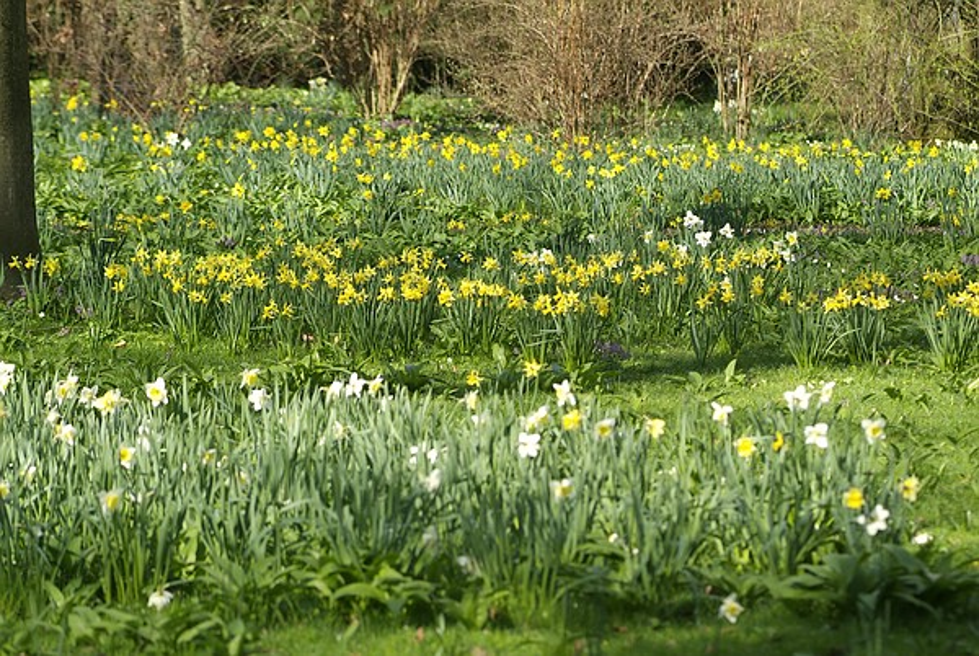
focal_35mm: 165
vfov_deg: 8.3
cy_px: 328
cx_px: 490
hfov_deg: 12.4
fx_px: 4494
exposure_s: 1/250
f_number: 4
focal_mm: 110
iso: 100
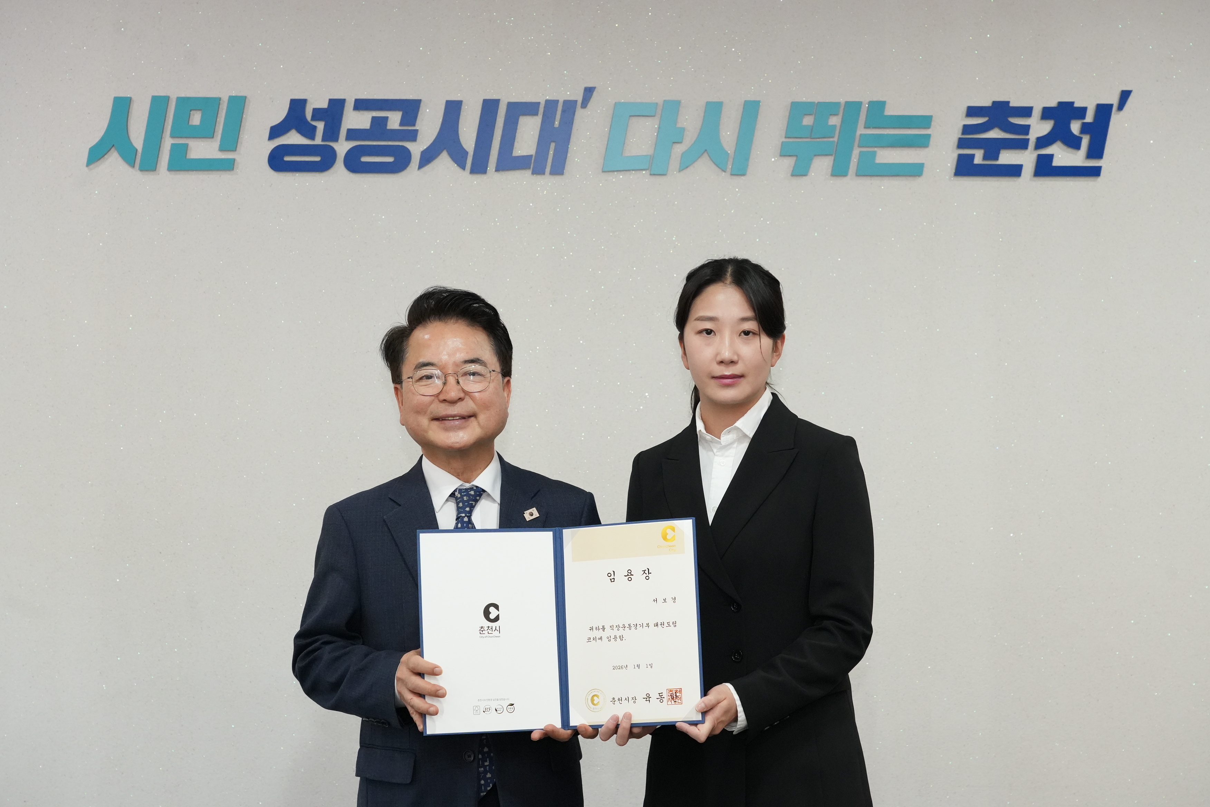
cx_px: 605
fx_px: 2151
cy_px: 404
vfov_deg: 21.2
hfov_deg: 31.4
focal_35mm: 64
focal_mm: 64
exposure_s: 1/320
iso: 5000
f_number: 7.1
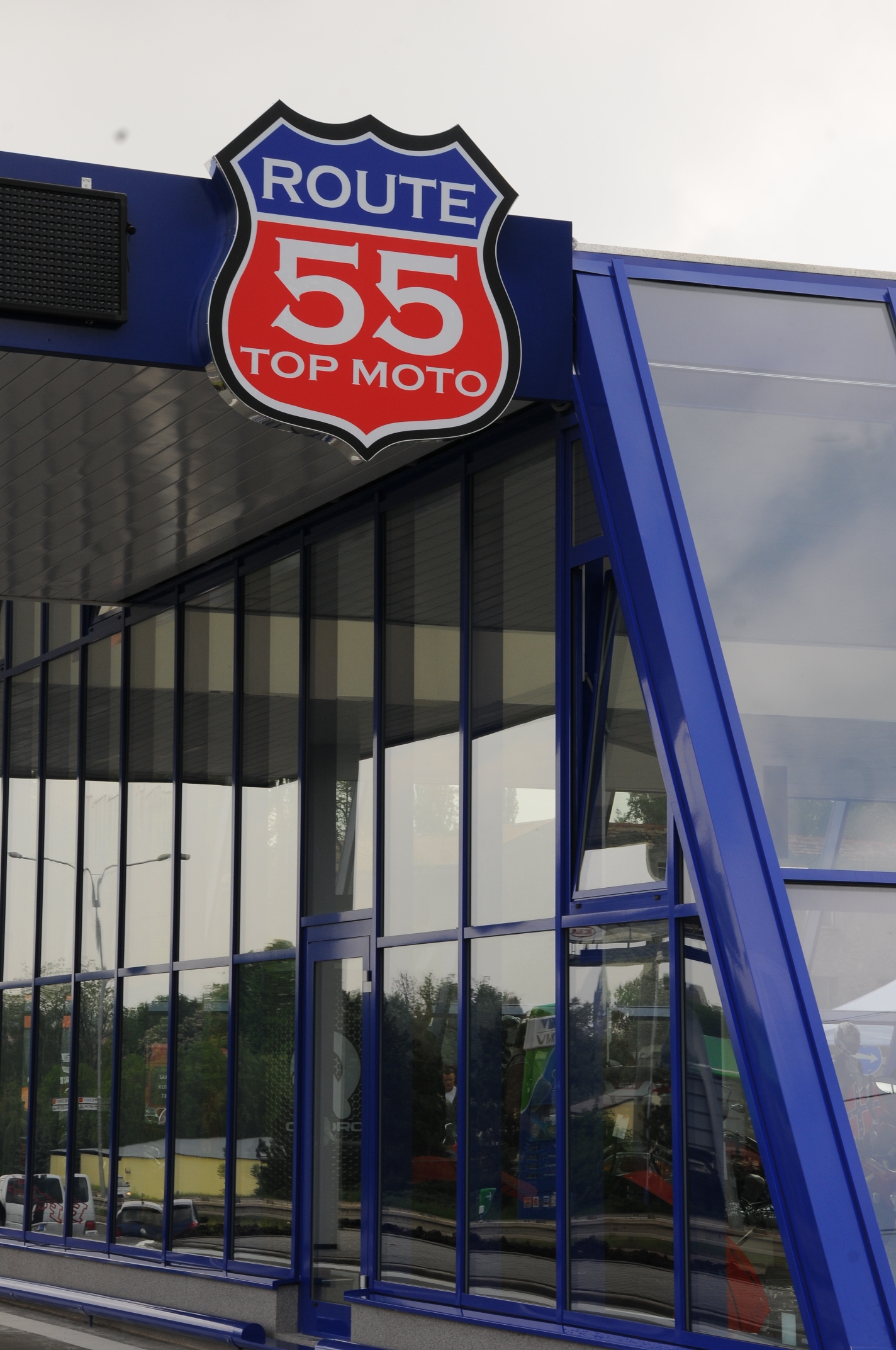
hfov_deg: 15.7
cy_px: 675
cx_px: 448
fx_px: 3256
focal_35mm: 87
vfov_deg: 23.4
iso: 200
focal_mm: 58
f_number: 13
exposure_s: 1/160
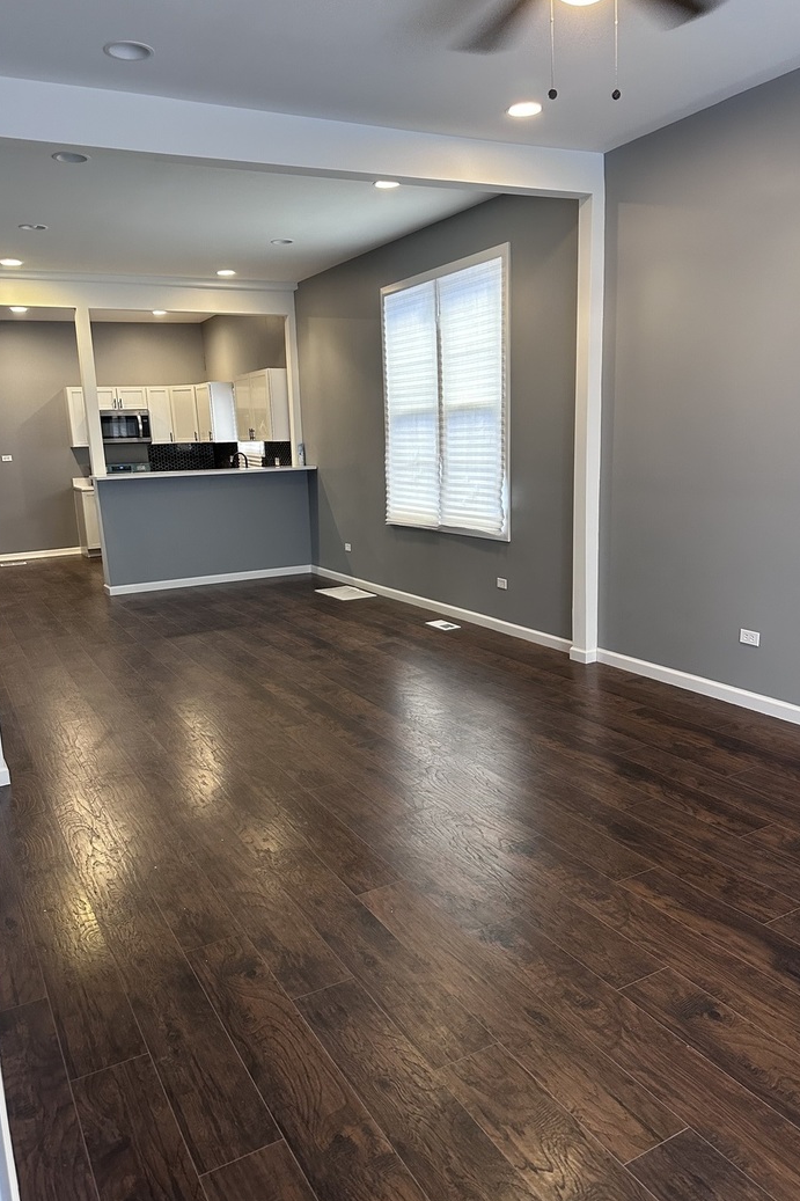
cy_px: 598
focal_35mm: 26
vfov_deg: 69.4
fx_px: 867
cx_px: 419
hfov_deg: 49.5
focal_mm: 6.86
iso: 400
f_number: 1.78
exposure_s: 1/60
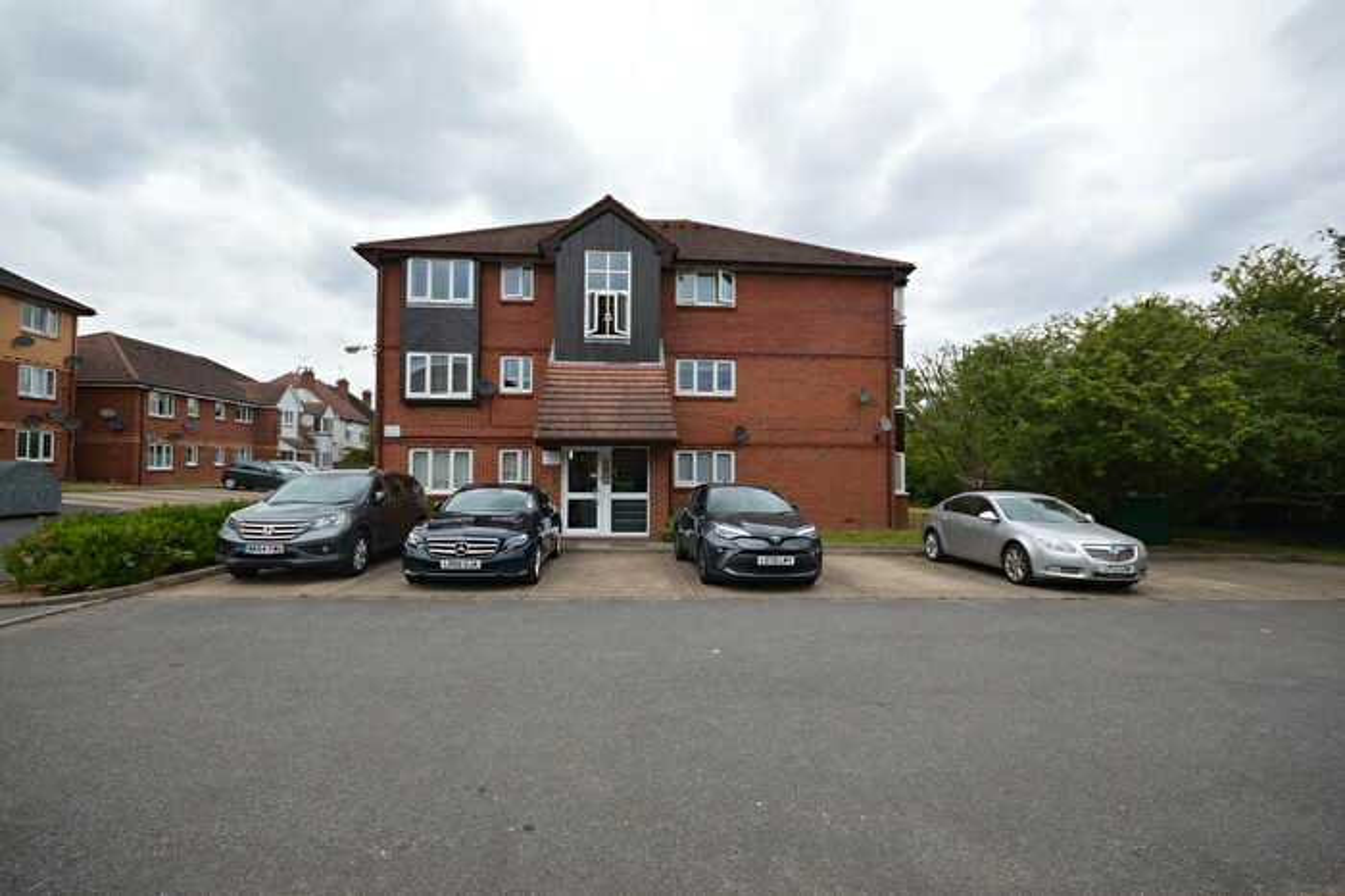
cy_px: 448
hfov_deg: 95.0
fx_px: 616
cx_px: 672
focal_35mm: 16
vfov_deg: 72.0
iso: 100
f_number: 7.1
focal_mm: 11
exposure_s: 1/200
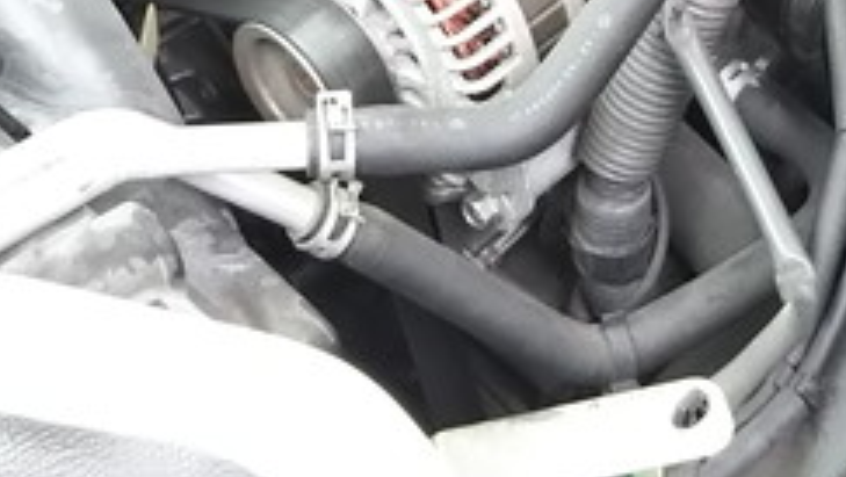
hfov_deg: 24.7
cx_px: 501
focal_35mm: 86
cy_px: -153
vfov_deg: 13.5
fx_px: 1930
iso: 160
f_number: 2.2
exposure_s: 1/30
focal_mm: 4
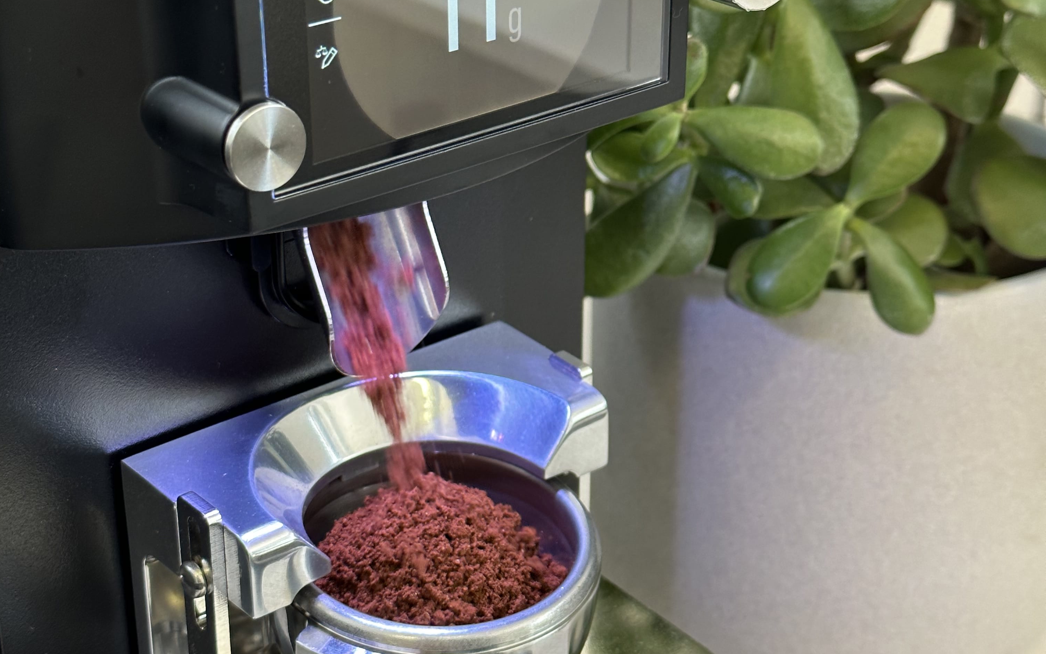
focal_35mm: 68
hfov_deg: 30.2
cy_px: 322
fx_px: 1939
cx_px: 522
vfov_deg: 19.1
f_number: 1.78
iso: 100
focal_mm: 6.86
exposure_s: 1/100
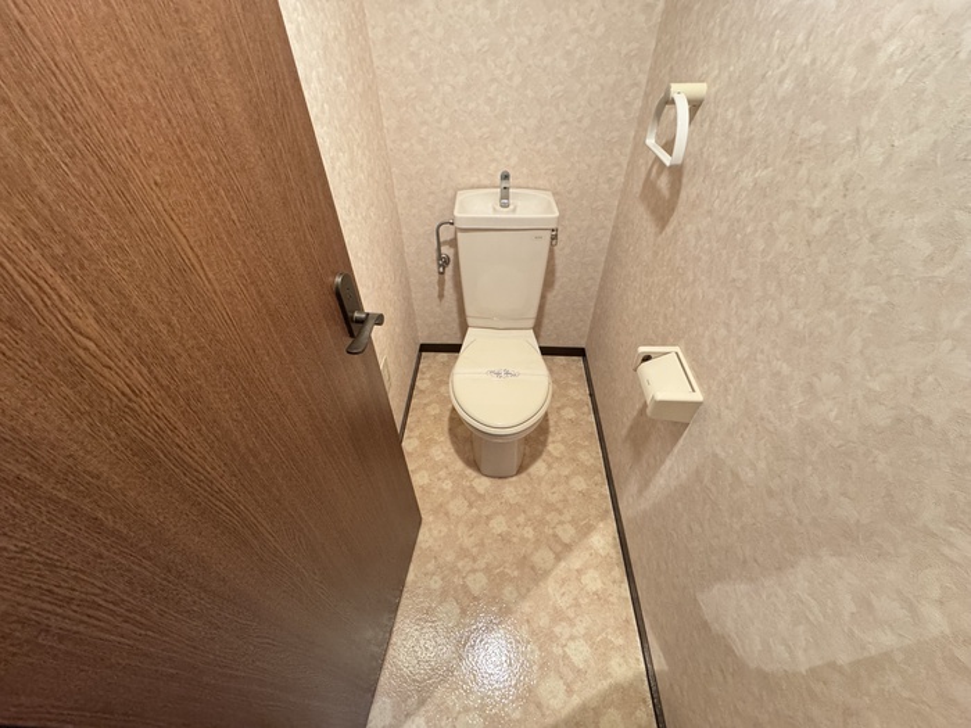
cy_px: 364
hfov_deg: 102.1
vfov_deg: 85.7
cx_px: 486
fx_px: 393
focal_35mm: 14
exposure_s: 1/60
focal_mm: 2.22
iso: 640
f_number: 2.2
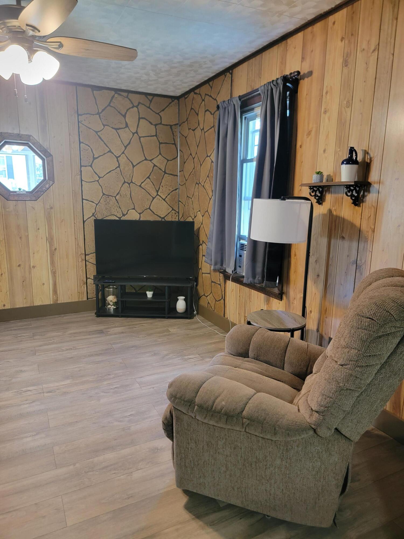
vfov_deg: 71.6
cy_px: 270
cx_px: 202
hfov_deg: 56.8
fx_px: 373
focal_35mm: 24
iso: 320
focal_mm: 6.7
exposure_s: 1/40
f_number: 1.8
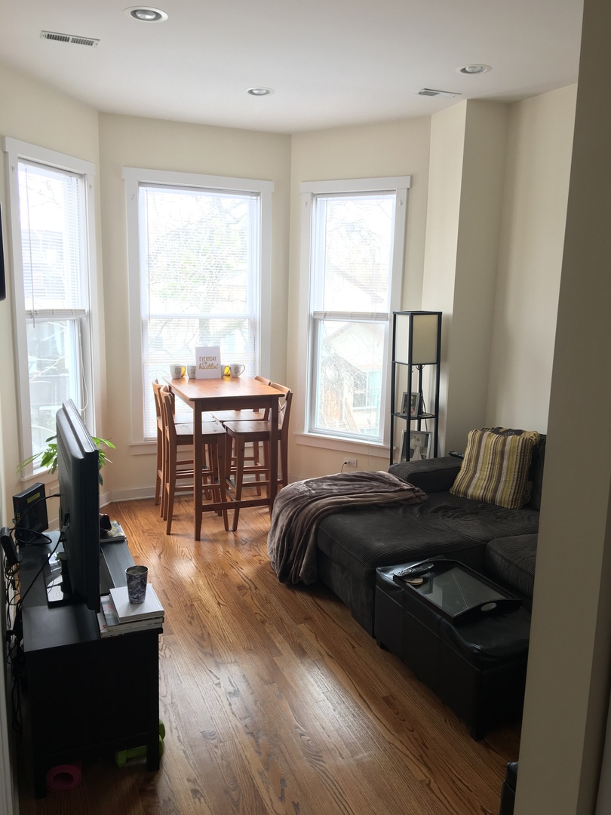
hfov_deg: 48.2
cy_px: 408
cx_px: 306
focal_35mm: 29
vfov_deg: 61.7
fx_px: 682
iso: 25
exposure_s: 1/30
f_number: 2.2
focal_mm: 4.15
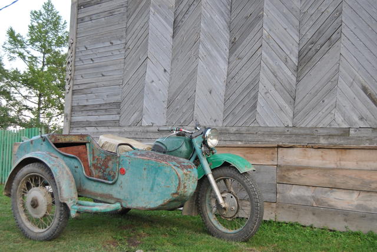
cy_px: 126
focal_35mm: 45
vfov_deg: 29.9
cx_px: 188
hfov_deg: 43.6
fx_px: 472
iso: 200
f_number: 4.2
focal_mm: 30
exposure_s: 1/50
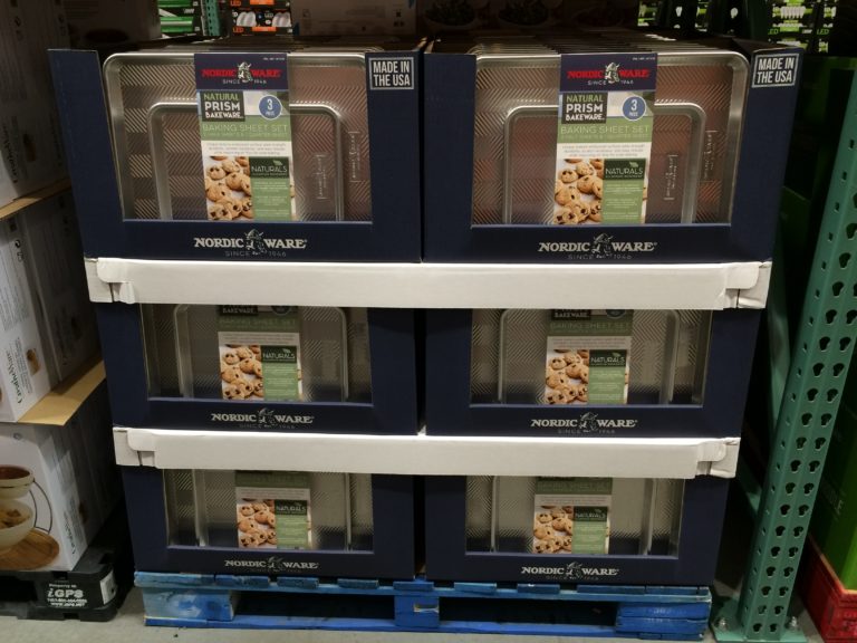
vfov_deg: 48.2
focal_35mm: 29
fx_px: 718
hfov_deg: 61.7
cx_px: 428
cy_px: 322
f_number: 2.2
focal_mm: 4.15
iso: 80
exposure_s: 1/30
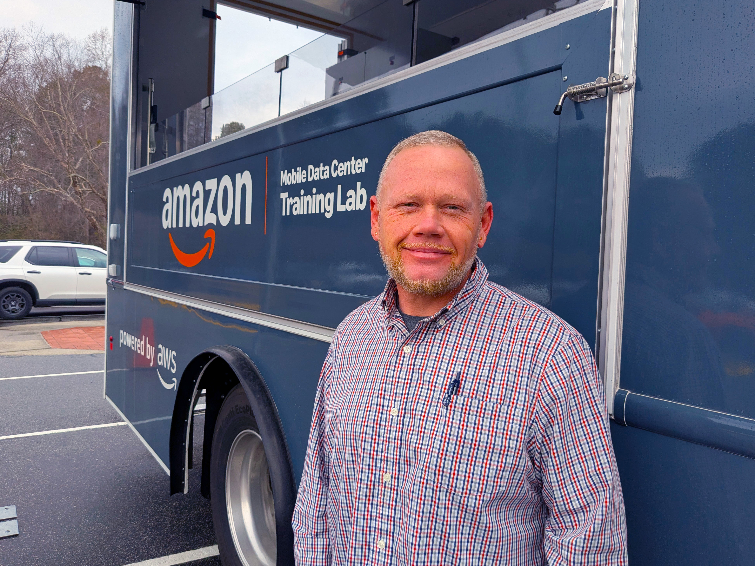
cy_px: 279
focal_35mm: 28
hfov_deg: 63.4
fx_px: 611
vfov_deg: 49.7
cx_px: 382
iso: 41
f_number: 1.73
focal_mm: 4.38
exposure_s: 1/779
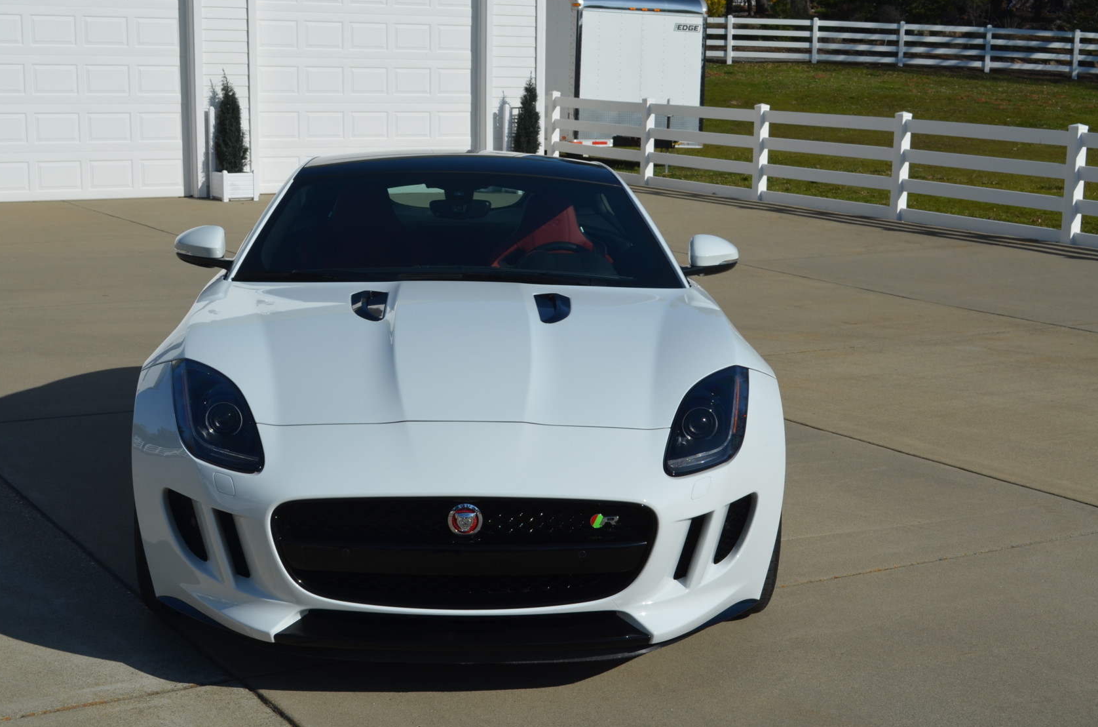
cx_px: 527
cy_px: 414
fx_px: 1674
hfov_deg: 36.3
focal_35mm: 55
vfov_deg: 24.5
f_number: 10
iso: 100
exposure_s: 1/400
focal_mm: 30
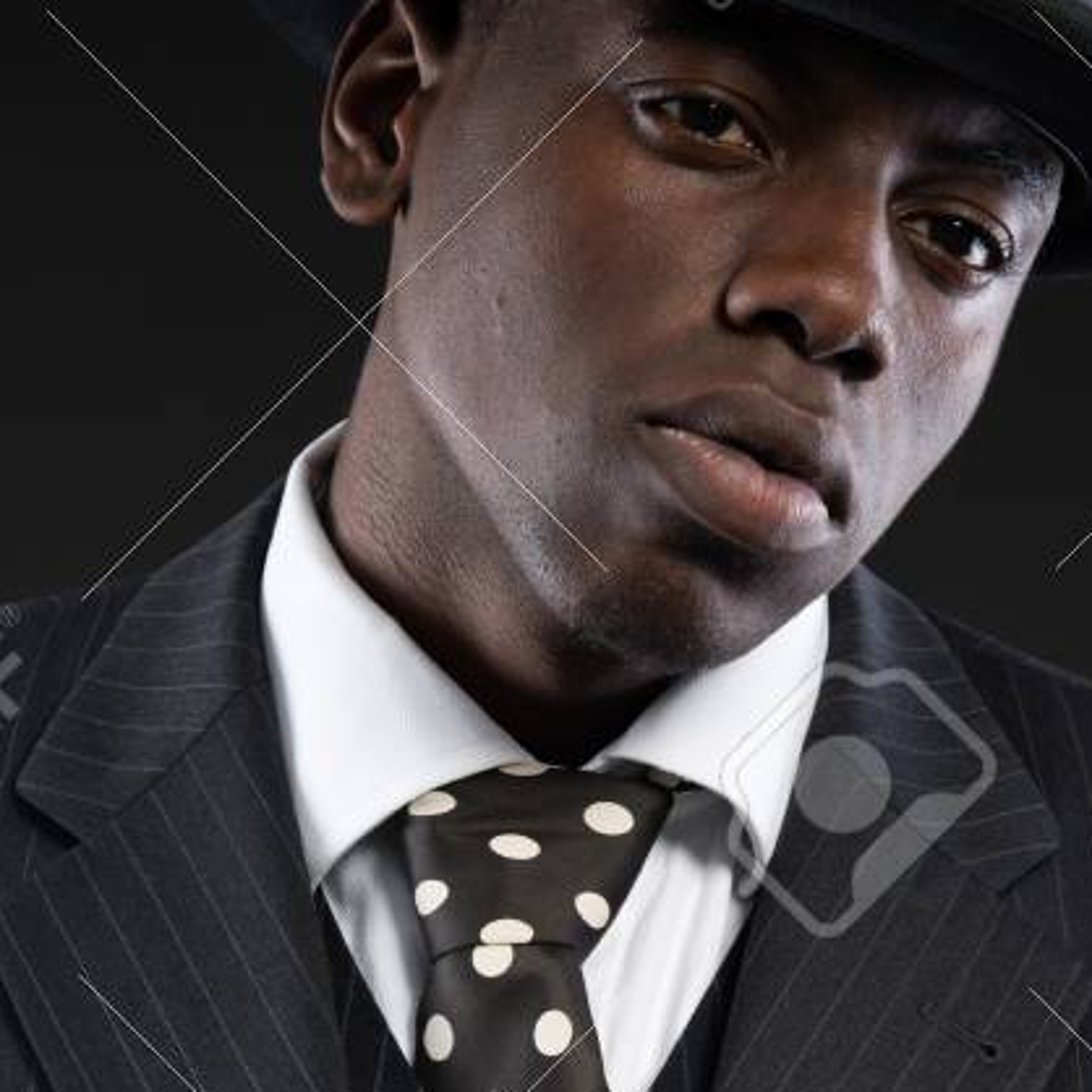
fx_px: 10564
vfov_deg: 5.9
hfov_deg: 5.9
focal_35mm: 296
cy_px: 694
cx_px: 358
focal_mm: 112
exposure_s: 1/500
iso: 100
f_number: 8
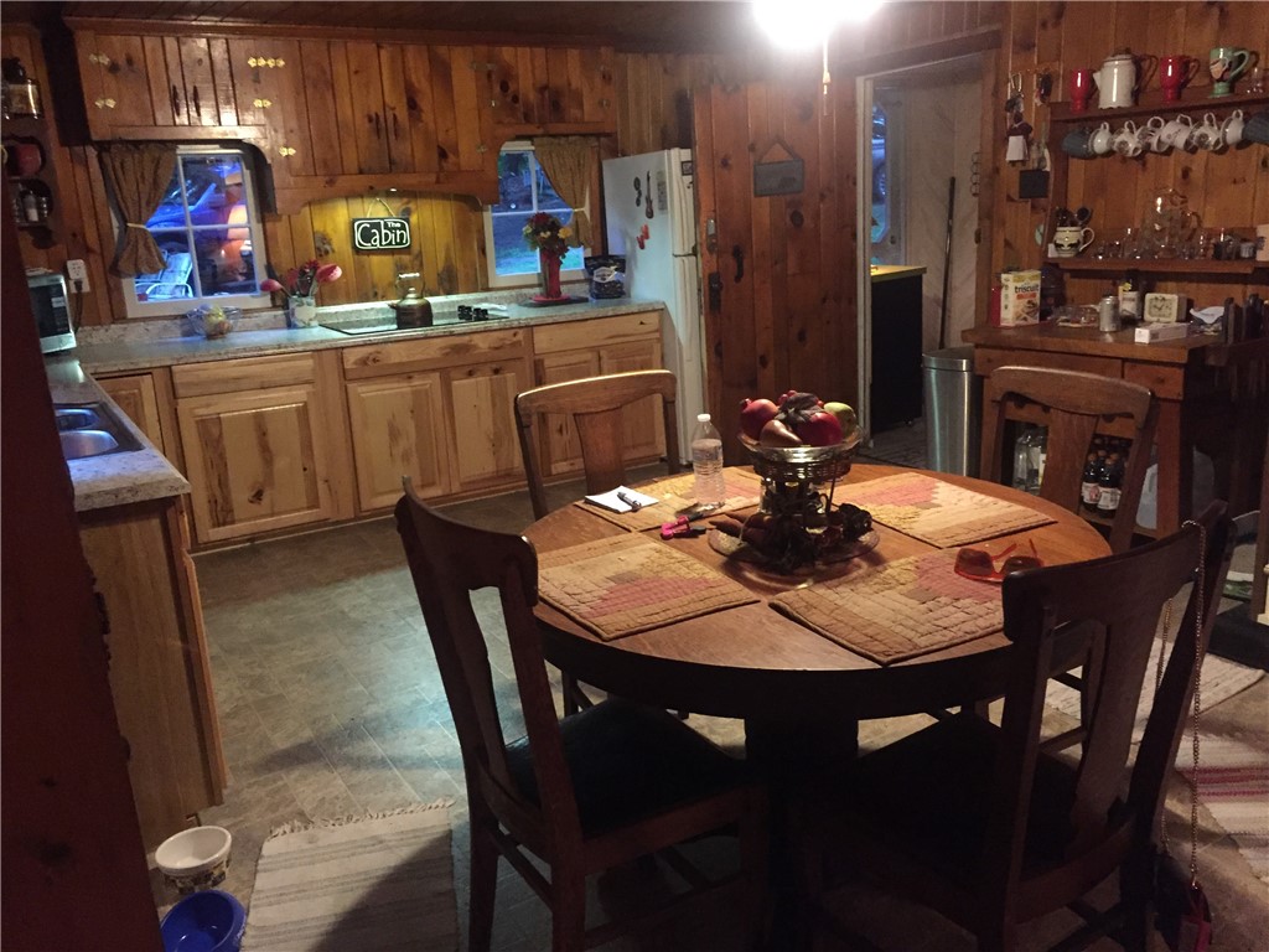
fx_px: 1063
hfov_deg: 61.7
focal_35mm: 29
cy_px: 476
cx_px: 634
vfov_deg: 48.2
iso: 400
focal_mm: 4.15
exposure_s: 1/15
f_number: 2.2
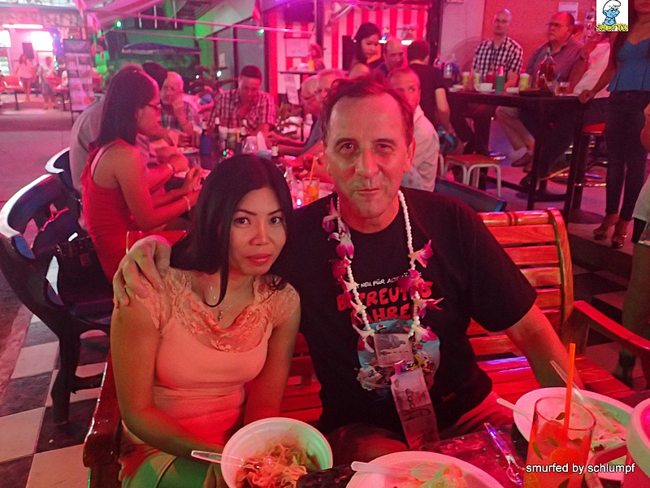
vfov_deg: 49.7
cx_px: 325
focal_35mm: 28
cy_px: 244
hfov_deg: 63.4
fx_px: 526
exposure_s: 1/13
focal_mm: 5.14
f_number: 2.2
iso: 800
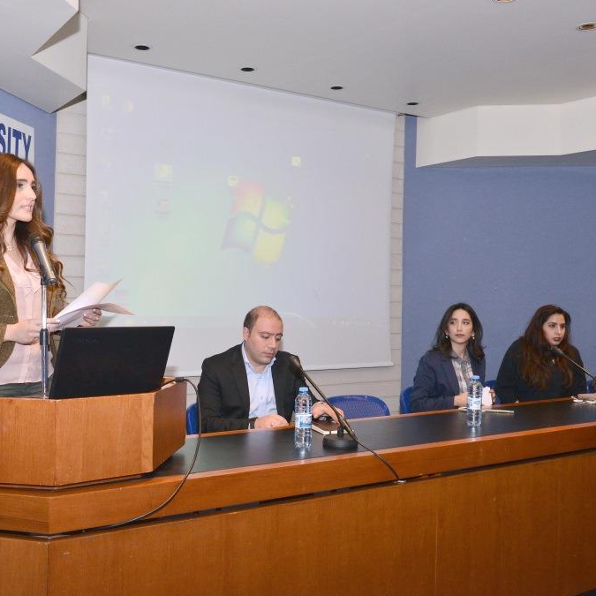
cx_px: 265
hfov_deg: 41.8
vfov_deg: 41.9
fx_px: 779
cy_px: 300
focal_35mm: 40
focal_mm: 31
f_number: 8
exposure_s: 1/100
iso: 1250
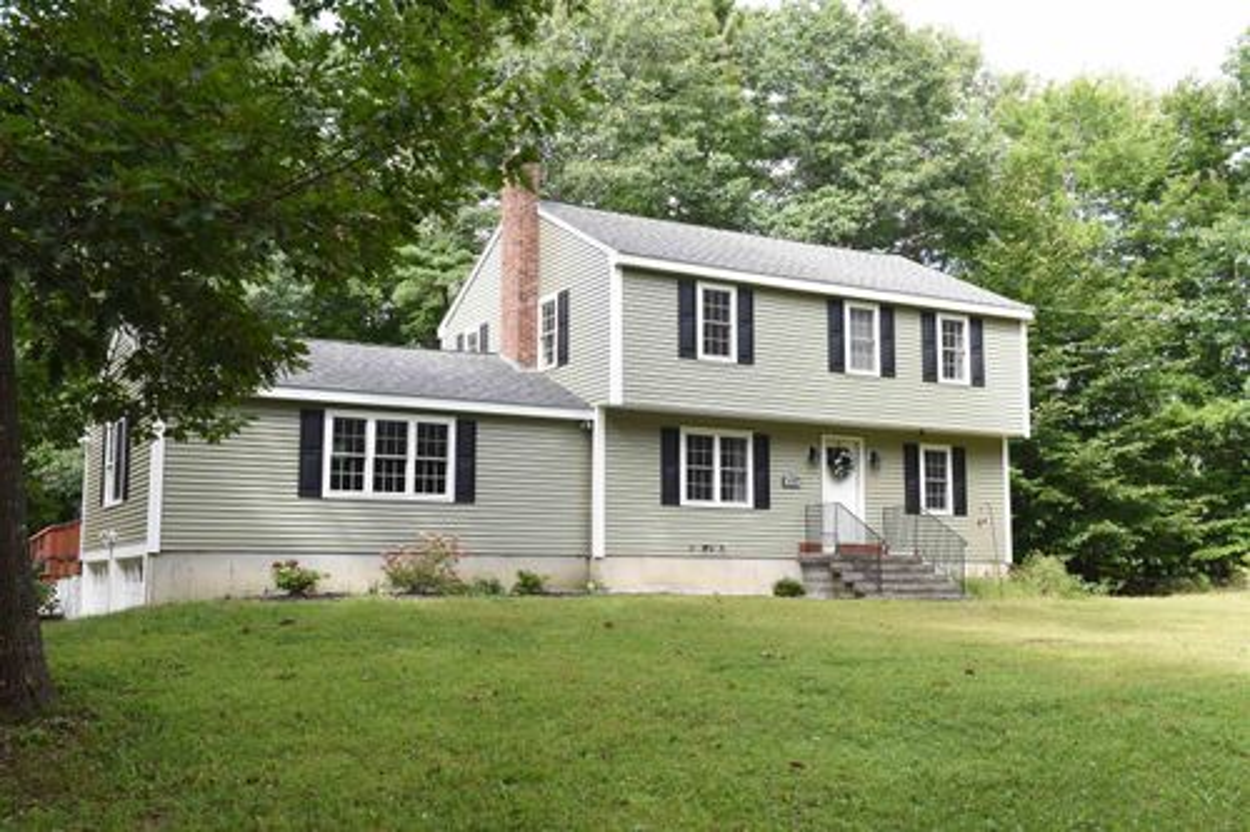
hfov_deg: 50.7
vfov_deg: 35.0
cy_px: 416
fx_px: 1319
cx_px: 625
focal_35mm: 38
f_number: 9
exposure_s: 1/320
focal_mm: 38
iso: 1250
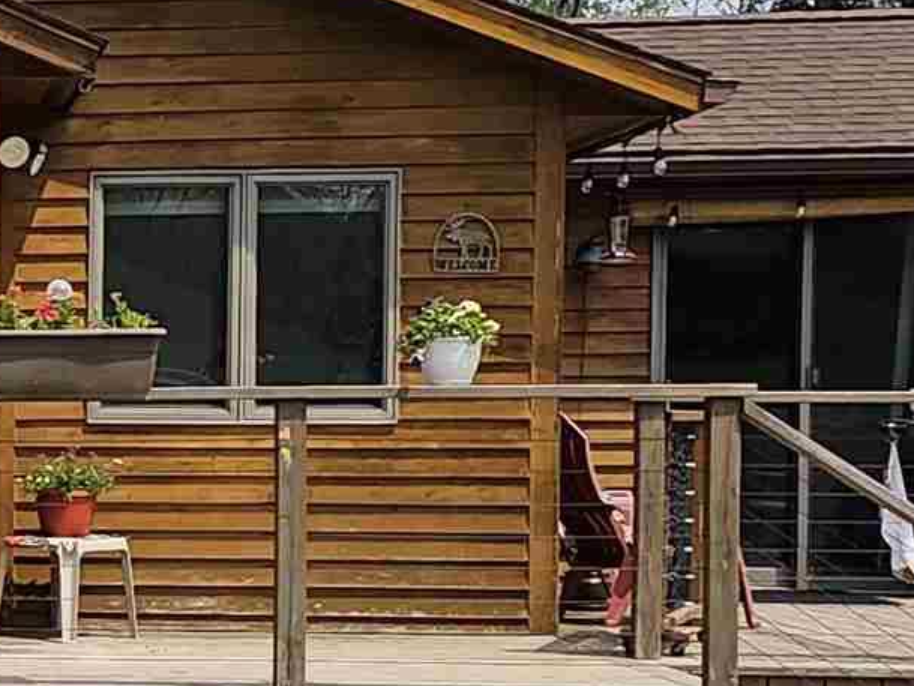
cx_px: -623
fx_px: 3063
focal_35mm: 116
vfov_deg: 12.7
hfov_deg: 15.1
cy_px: 488
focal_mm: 6.3
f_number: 1.7
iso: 10
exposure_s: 1/809
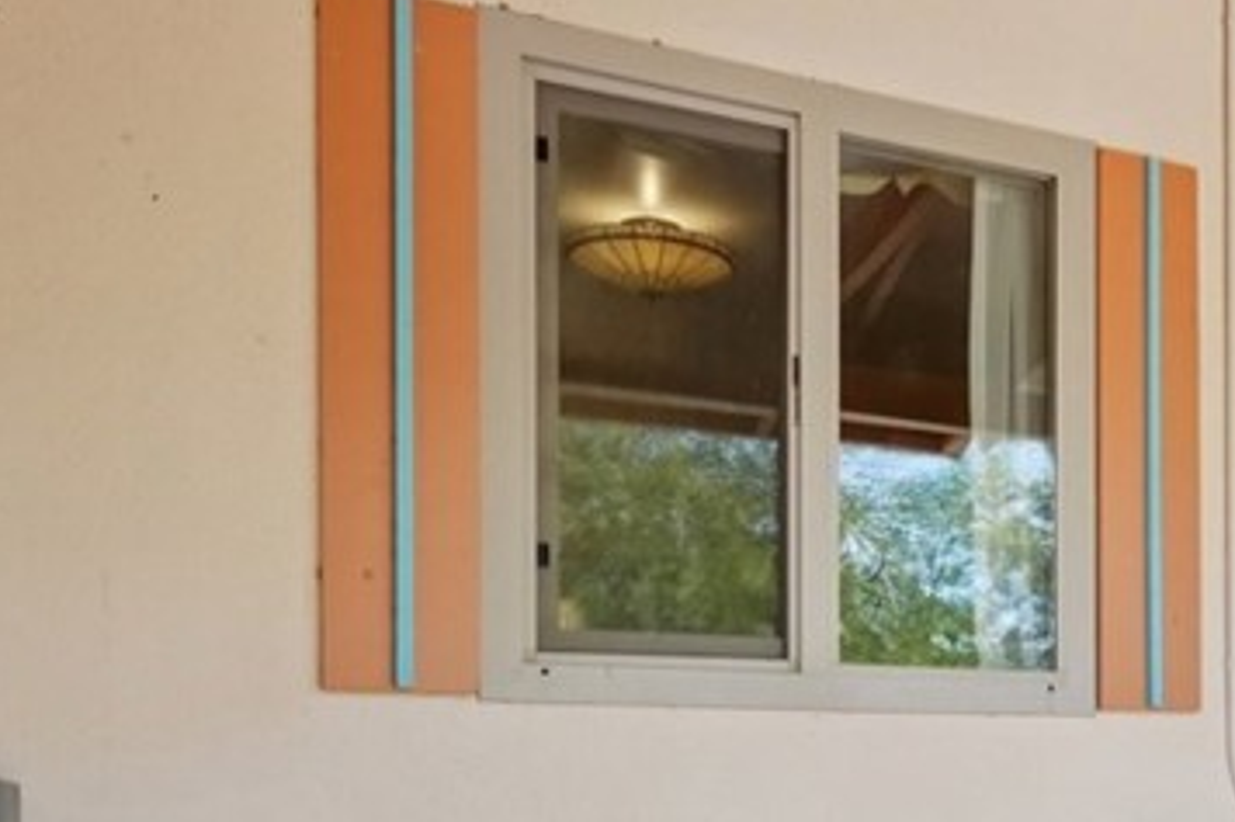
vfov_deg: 28.1
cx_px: 1287
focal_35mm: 46
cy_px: 735
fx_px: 1577
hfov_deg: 37.3
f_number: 16
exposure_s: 1/200
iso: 3200
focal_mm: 16
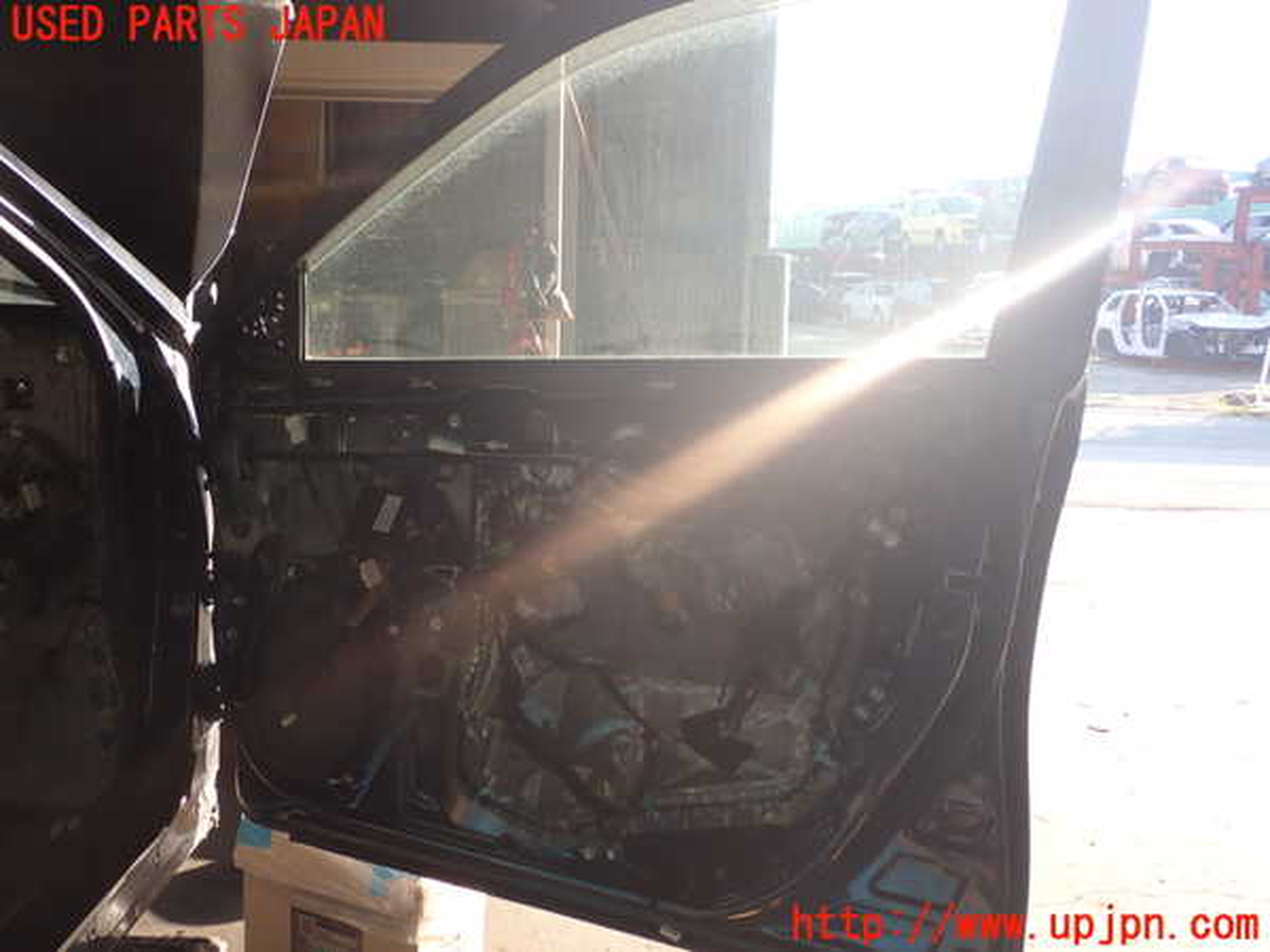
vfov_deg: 39.7
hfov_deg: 51.4
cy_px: 476
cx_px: 635
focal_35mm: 36
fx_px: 1321
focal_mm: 6.37
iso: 100
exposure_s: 1/125
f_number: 3.5
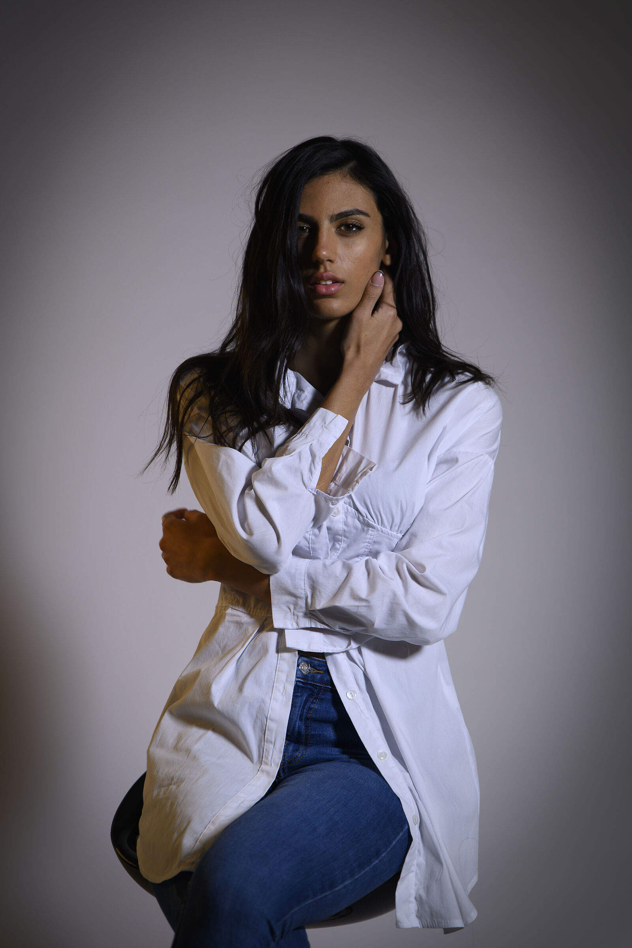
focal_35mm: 70
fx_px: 1843
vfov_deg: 28.8
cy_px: 474
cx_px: 316
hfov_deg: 19.5
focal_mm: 70
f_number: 3.5
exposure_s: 1/125
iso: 320
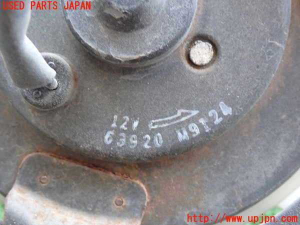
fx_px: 503
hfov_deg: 33.2
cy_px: 112
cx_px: 150
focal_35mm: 58
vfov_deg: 25.2
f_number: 3.5
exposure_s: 1/40
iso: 800
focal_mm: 10.35
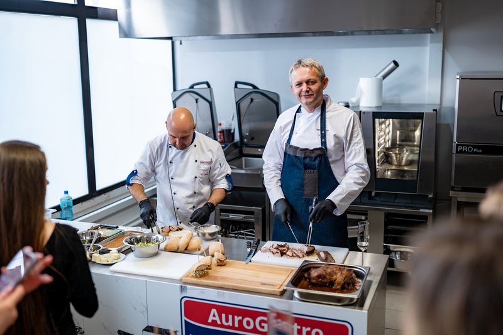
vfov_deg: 33.4
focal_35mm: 40
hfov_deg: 48.5
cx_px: 252
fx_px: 559
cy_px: 168
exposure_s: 1/160
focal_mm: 40
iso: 160
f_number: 1.8
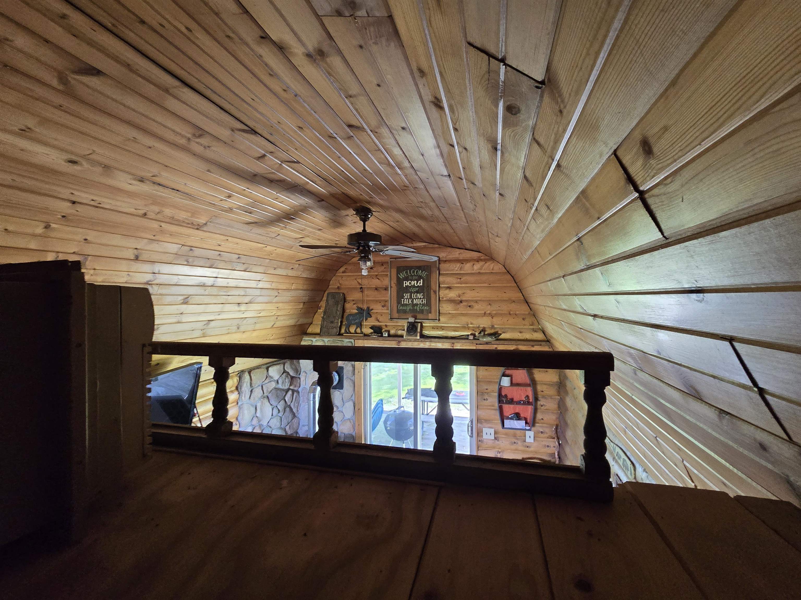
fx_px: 301
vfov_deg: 89.9
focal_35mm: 13
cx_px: 400
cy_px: 300
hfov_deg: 106.2
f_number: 2.2
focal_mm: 2.2
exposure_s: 1/60
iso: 400
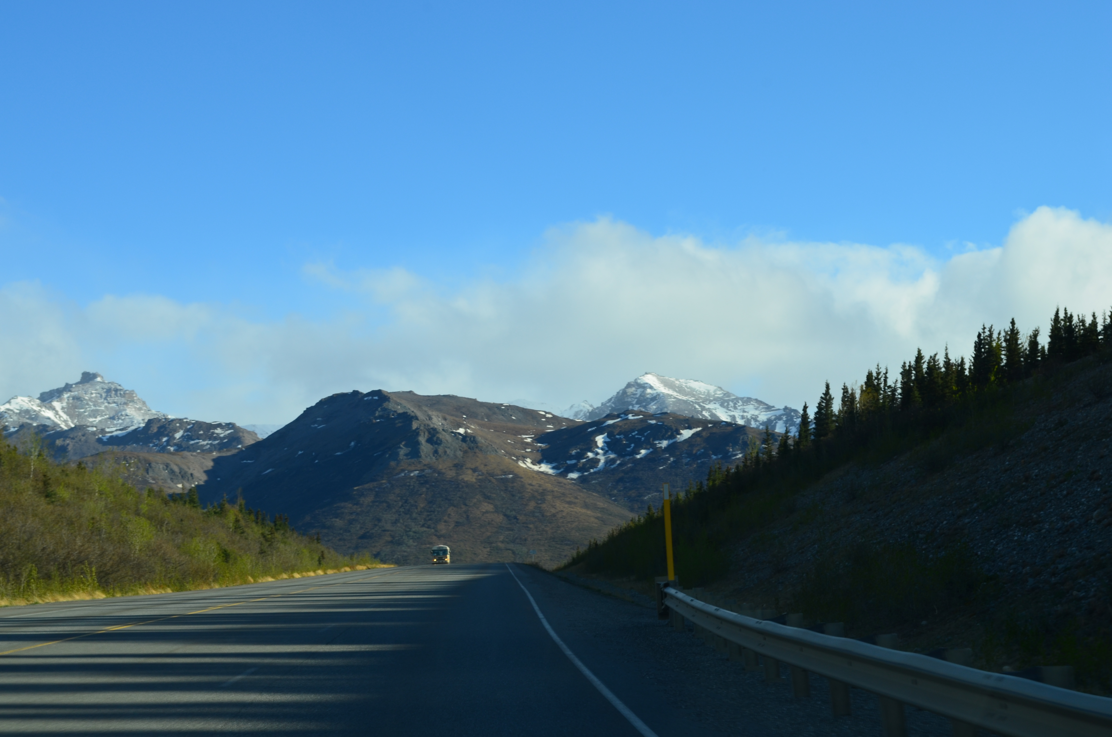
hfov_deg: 30.6
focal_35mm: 66
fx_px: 2034
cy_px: 368
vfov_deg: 20.5
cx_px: 556
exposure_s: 1/125
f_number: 11
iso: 140
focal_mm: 44
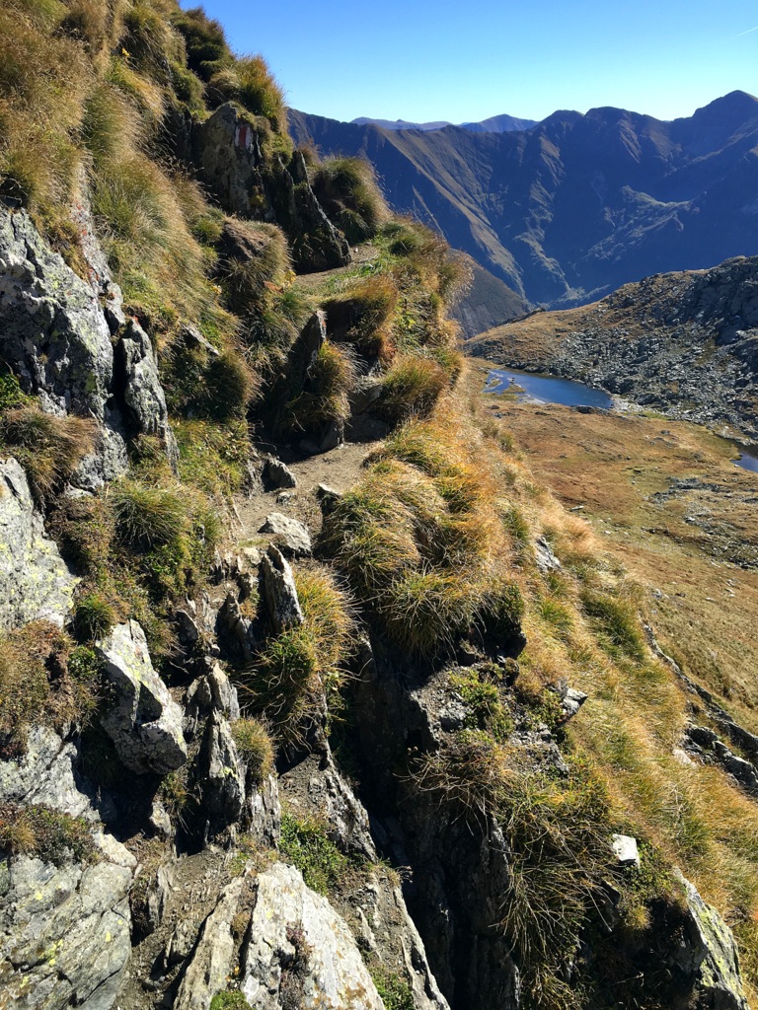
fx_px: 847
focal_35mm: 29
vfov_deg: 61.7
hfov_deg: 48.2
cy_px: 505
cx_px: 379
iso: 25
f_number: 2.2
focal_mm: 4.15
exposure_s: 1/1068
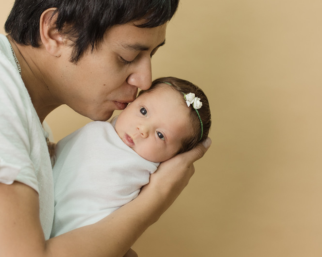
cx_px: 128
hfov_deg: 22.5
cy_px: 101
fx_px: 810
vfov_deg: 18.0
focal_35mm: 85
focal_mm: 50
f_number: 3.2
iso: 800
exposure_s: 1/200
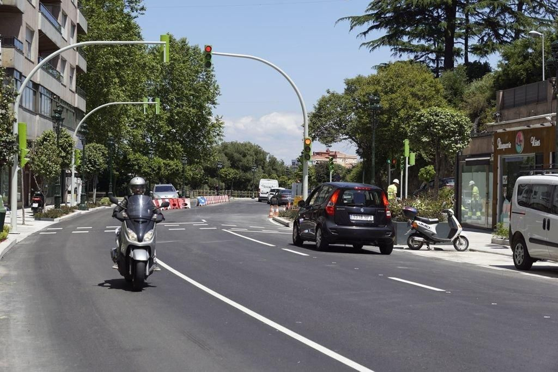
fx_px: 1163
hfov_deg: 27.0
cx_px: 279
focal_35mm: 75
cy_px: 186
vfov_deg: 18.2
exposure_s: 1/1000
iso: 100
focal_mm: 50
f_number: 3.5
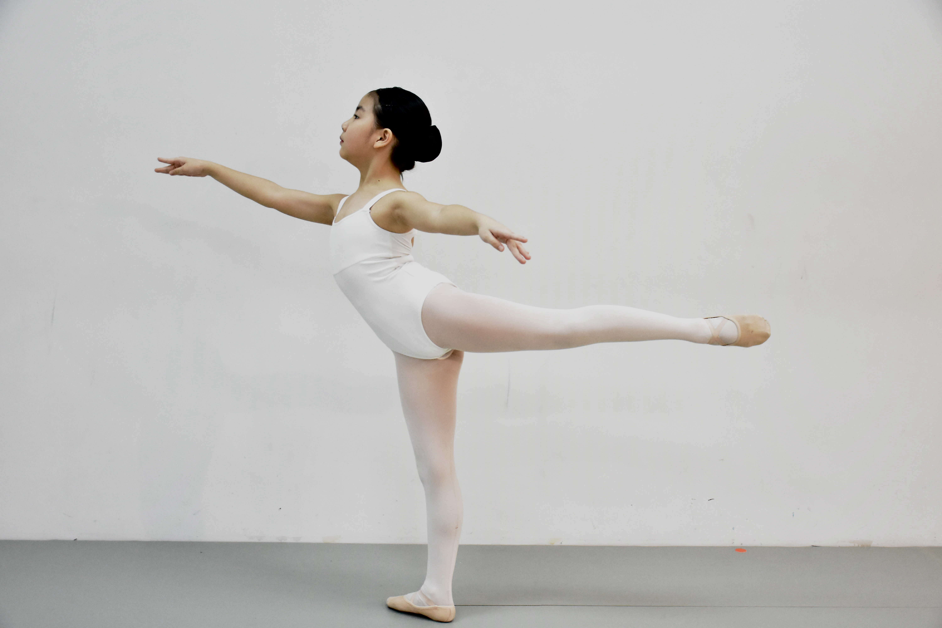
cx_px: 471
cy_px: 314
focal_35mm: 40
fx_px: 1060
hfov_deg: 47.9
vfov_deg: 33.0
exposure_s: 1/125
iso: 6400
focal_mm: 27
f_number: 4
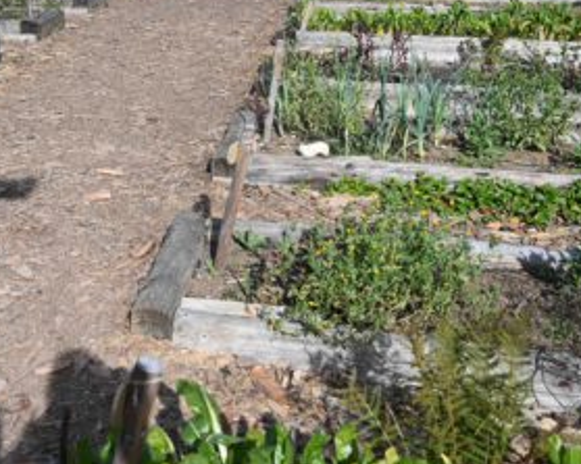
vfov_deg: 23.8
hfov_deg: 29.1
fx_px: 1066
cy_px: 34
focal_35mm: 62
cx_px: 42
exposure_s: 1/640
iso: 100
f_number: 4.5
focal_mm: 24
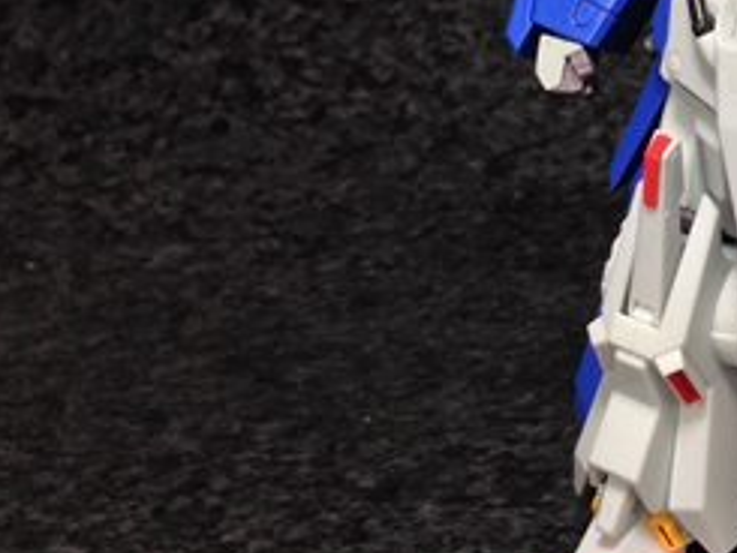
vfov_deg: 16.5
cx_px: 823
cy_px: 33
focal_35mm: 88
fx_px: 1875
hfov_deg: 21.1
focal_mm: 4.12
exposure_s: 1/40
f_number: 2.4
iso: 50
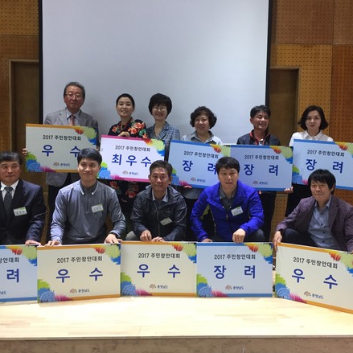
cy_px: 178
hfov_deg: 47.2
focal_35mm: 35
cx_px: 184
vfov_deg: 47.2
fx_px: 404
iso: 100
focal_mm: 4.15
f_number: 2.2
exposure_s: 1/30
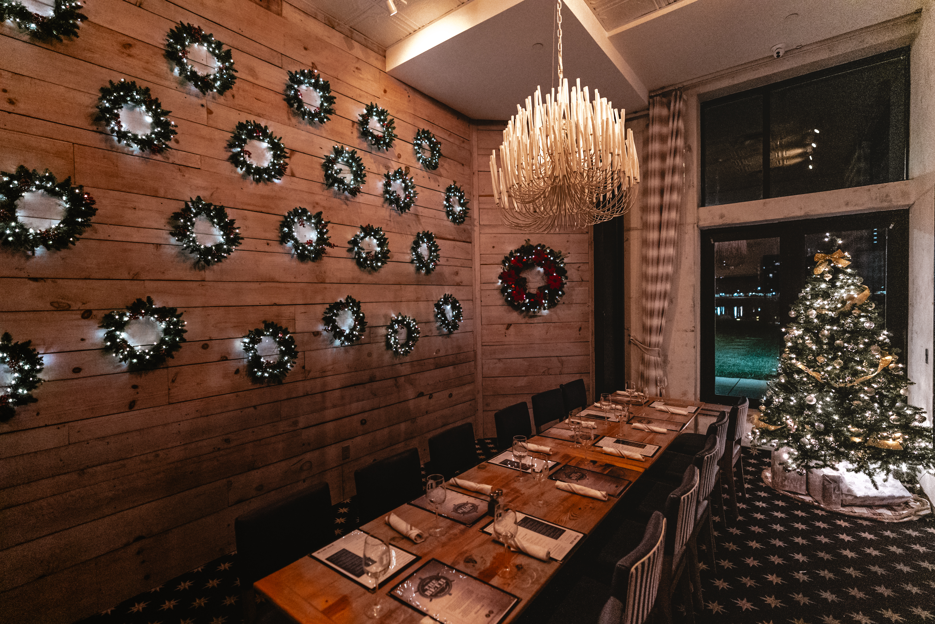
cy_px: 312
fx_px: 416
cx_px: 468
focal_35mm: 16
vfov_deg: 73.8
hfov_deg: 96.7
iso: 5000
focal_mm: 16
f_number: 2.8
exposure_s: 1/125
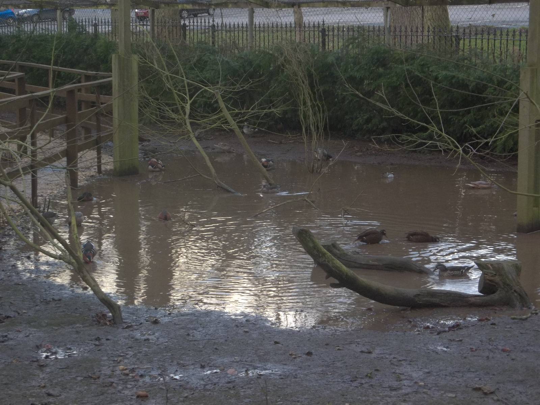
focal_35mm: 86
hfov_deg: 22.8
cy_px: 202
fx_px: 1342
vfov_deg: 17.2
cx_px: 270
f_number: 4.5
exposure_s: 1/40
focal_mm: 15.4
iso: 160
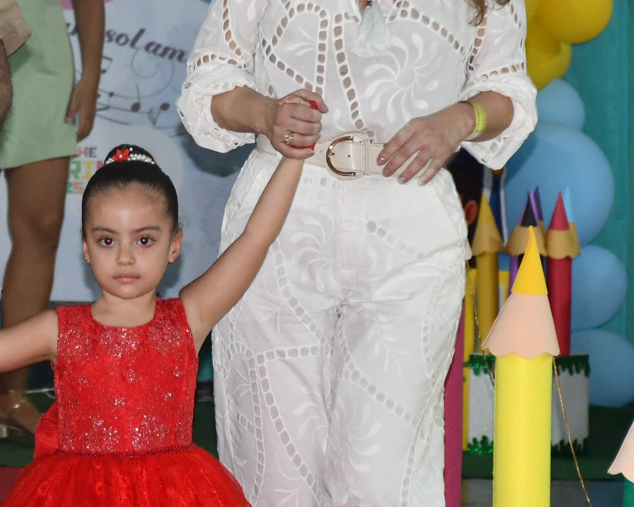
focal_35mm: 352
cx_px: 141
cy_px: 176
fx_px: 6604
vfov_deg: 4.4
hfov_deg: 5.5
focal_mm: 85
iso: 1100
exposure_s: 1/60
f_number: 5.3
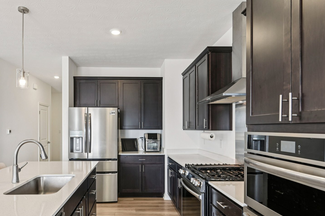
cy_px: 124
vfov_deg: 54.9
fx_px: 208
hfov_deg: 75.8
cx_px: 142
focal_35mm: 23
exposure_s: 1/15
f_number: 8
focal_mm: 16
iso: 220
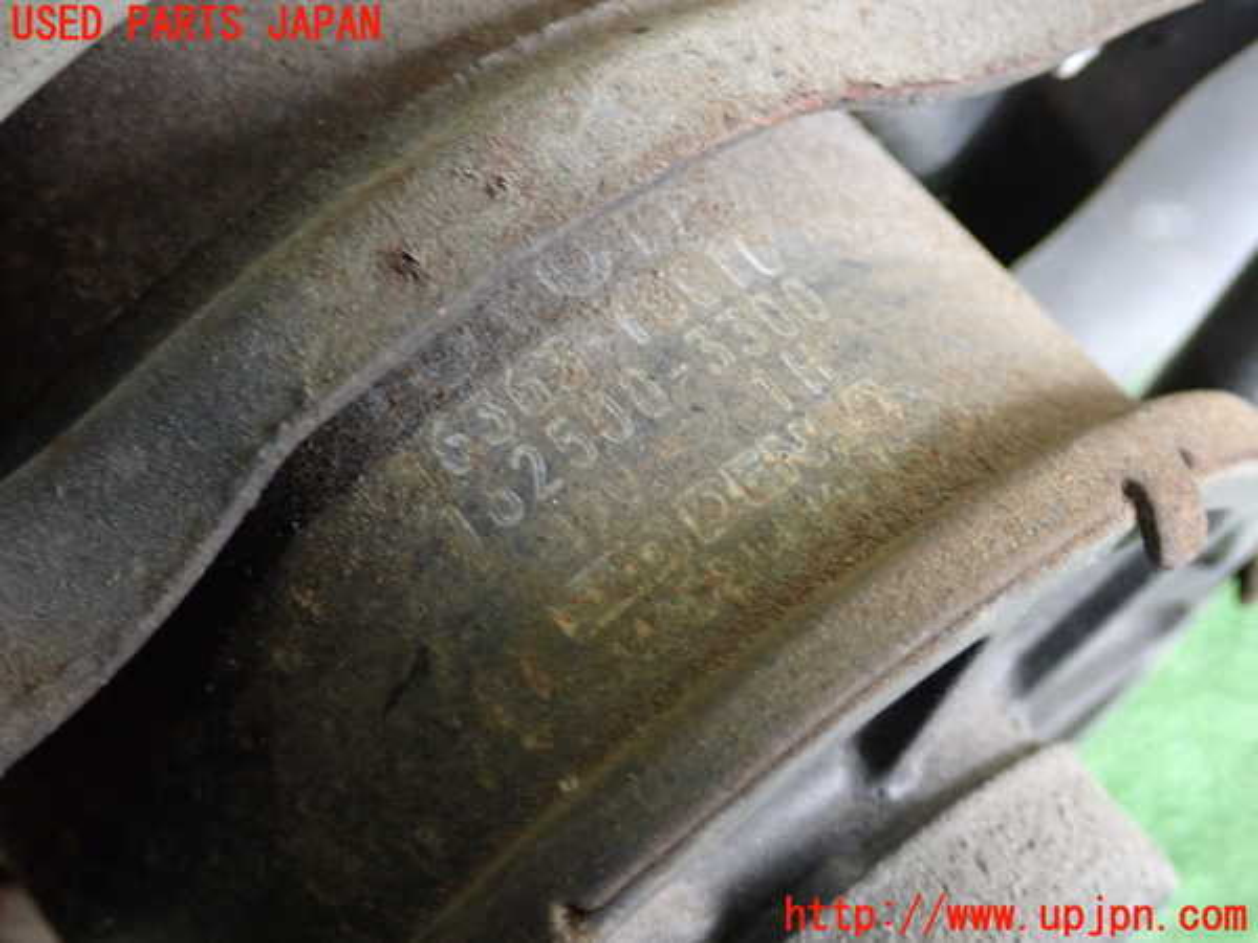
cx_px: 629
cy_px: 472
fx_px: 2253
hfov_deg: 31.2
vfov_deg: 23.7
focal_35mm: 62
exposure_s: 1/40
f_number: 3.6
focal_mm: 11.09
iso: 800
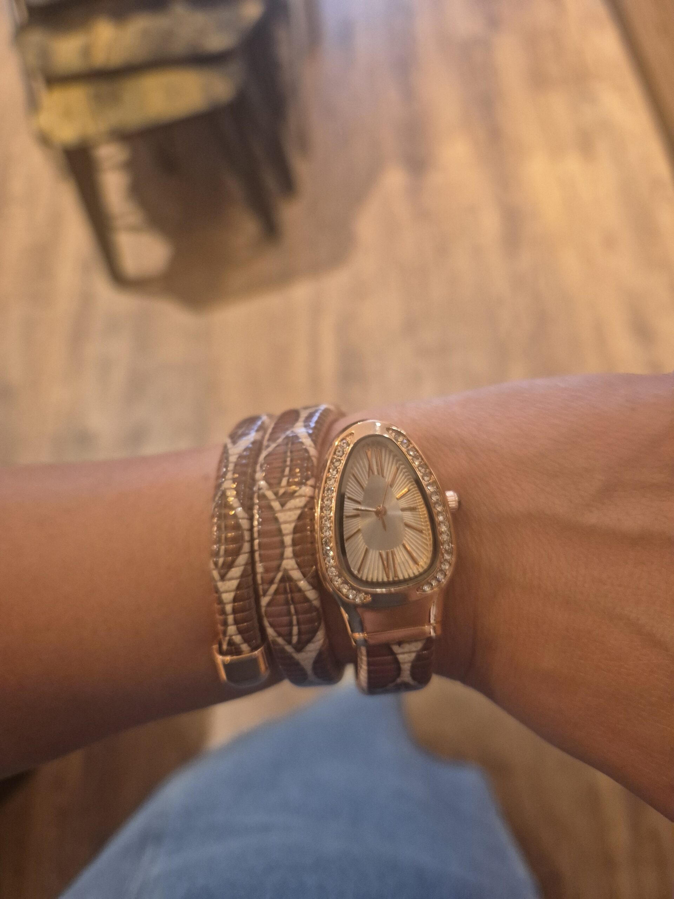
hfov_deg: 58.9
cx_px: 337
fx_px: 597
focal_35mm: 23
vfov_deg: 73.9
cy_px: 450
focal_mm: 5.4
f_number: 1.8
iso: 800
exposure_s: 1/100
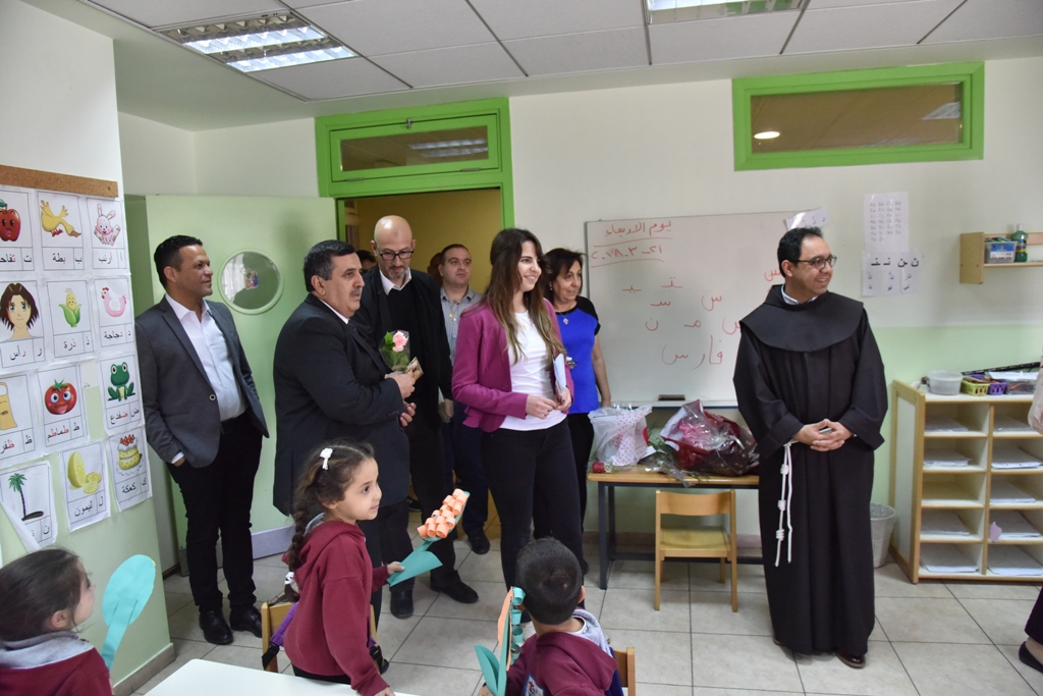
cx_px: 522
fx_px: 695
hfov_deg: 73.7
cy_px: 348
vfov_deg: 53.1
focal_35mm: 24
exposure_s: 1/125
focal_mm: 24
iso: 2500
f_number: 5.6
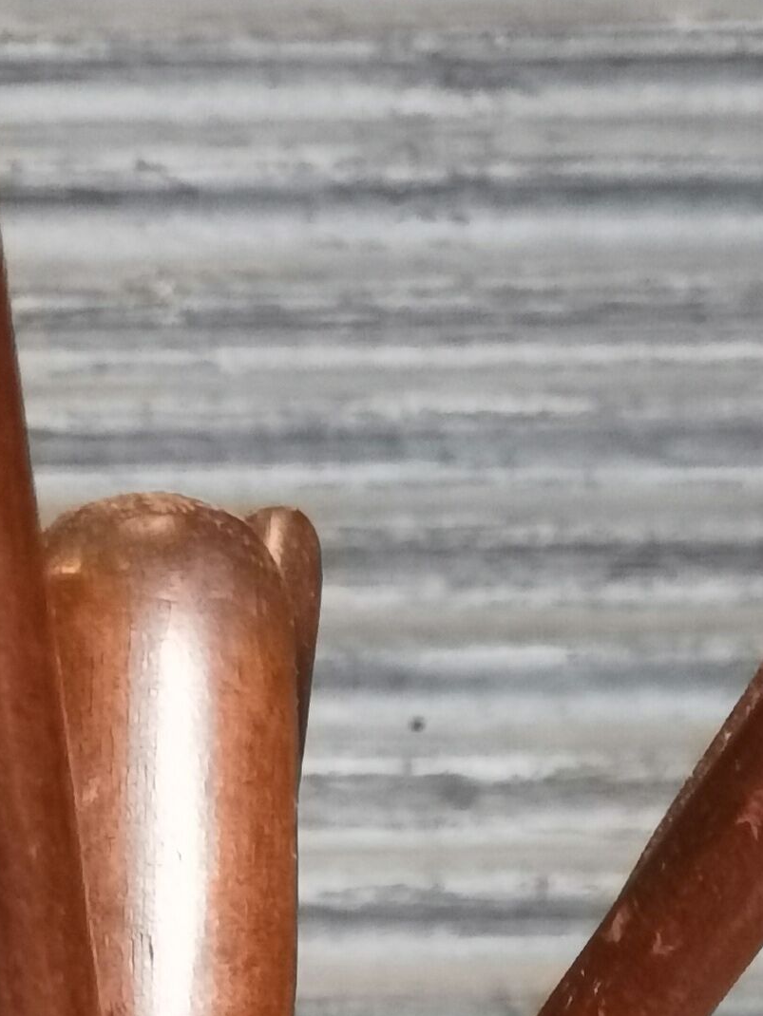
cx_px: 218
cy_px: 1620
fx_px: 3261
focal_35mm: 111
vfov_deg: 15.9
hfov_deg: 13.3
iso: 640
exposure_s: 1/33.3
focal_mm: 6.71
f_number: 1.9
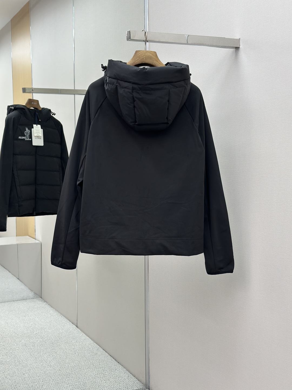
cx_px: 146
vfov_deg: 39.7
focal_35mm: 48
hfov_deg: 30.3
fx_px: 540
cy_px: 195
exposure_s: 1/201
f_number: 1.78
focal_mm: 6.86
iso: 80
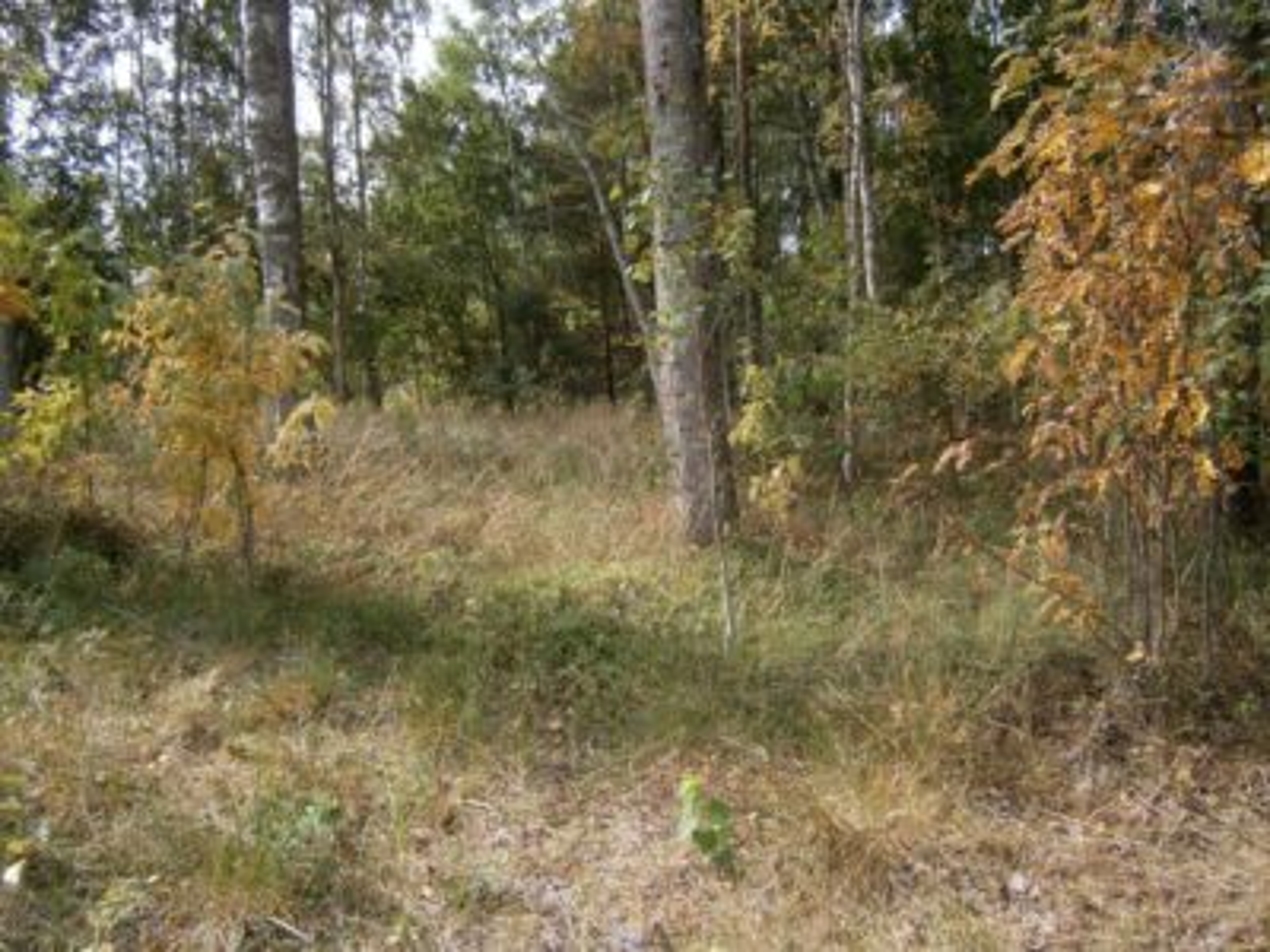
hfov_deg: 67.3
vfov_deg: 53.1
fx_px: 954
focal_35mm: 26
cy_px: 476
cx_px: 635
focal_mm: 4.7
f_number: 2.8
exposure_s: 1/250
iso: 125
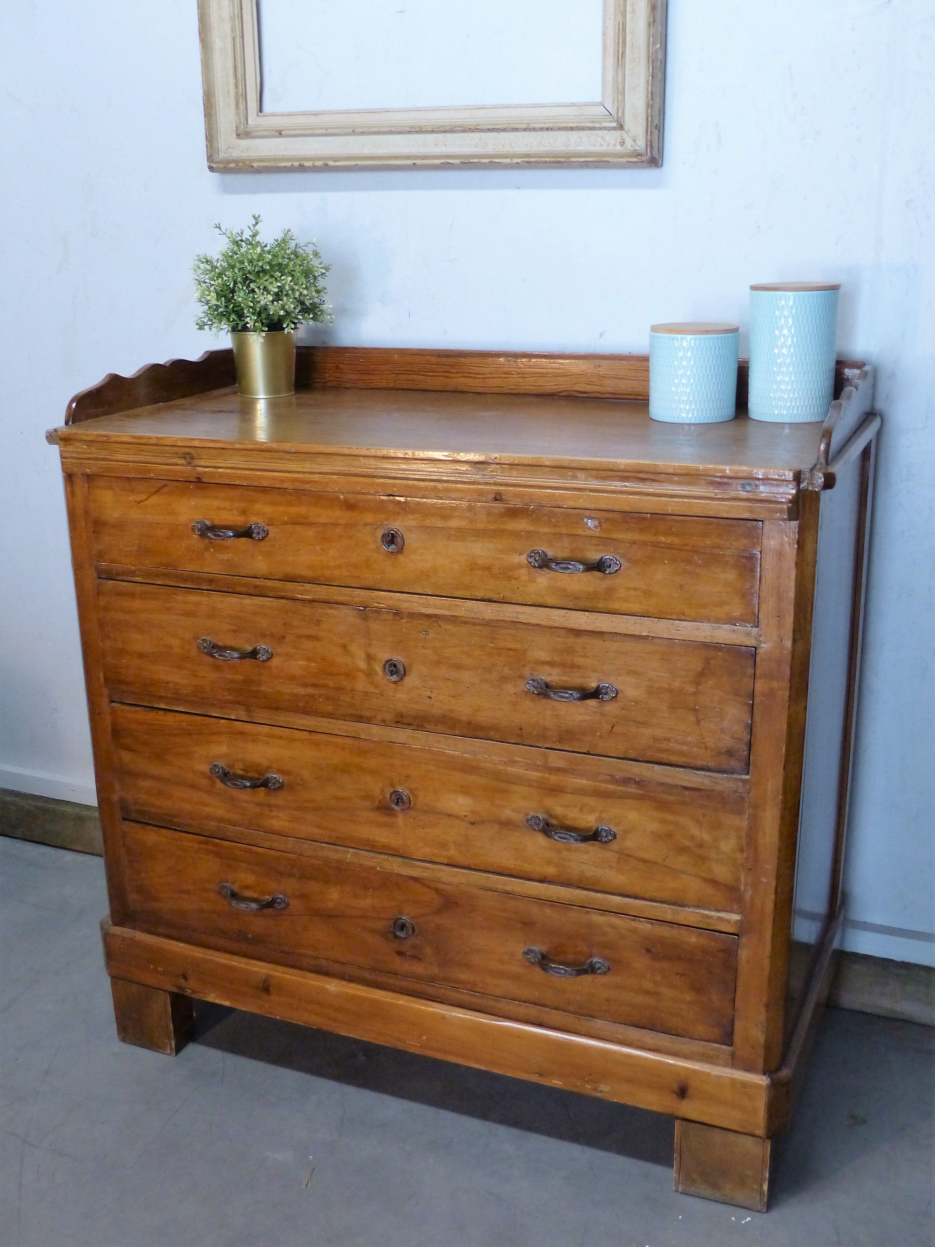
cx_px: 468
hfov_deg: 39.7
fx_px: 1297
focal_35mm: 36
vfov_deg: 51.4
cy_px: 624
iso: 400
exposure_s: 1/50
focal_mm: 6.3
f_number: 2.8
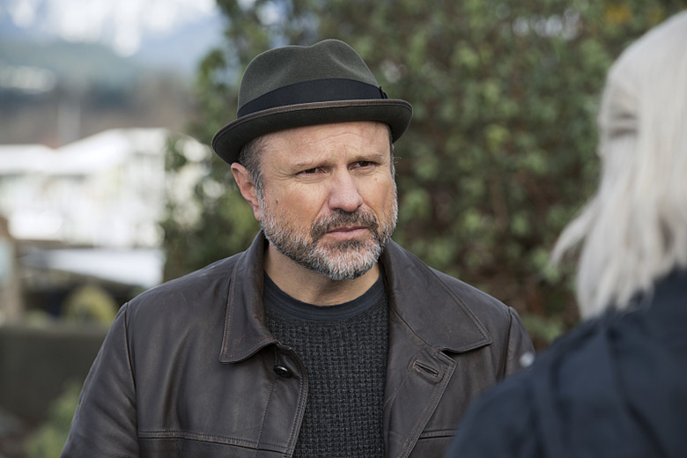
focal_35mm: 170
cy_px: 229
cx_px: 344
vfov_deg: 8.1
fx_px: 3244
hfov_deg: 12.1
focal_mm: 170
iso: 125
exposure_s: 1/160
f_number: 8
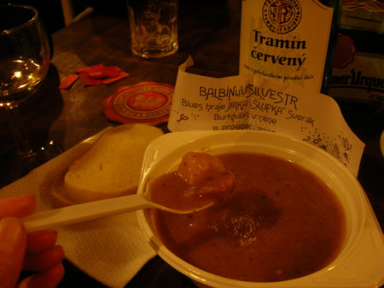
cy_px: 144
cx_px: 192
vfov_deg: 39.7
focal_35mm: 36
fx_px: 400
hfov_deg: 51.3
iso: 256
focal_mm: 60
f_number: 2.8
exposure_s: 1/8
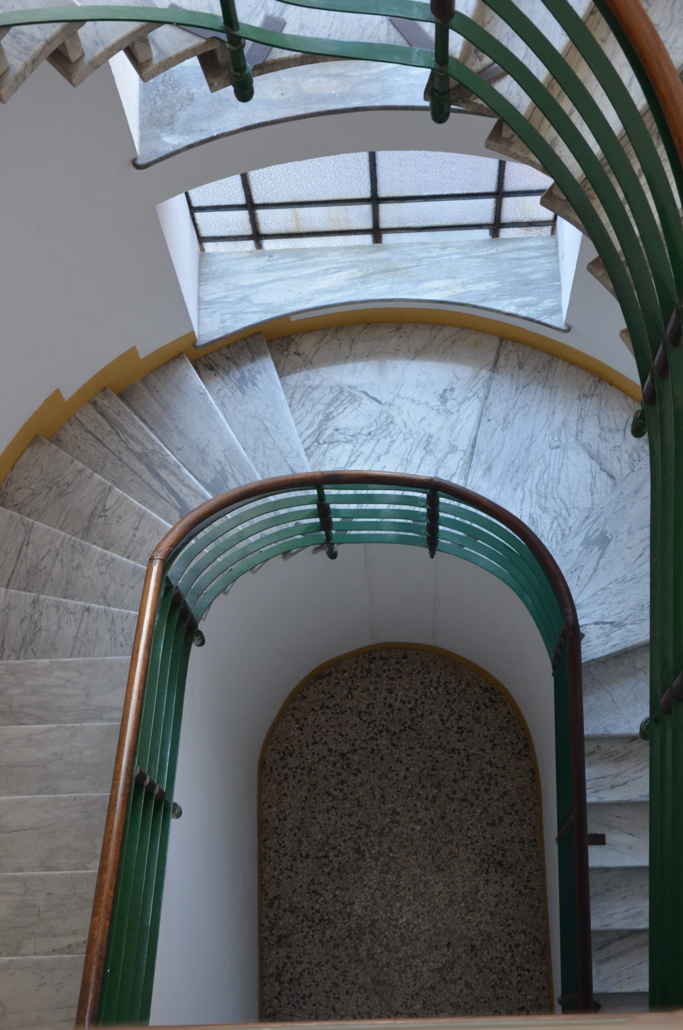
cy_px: 515
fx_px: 1458
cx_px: 342
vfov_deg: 39.0
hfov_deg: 26.4
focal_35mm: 51
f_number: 4.2
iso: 720
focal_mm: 34
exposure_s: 1/60
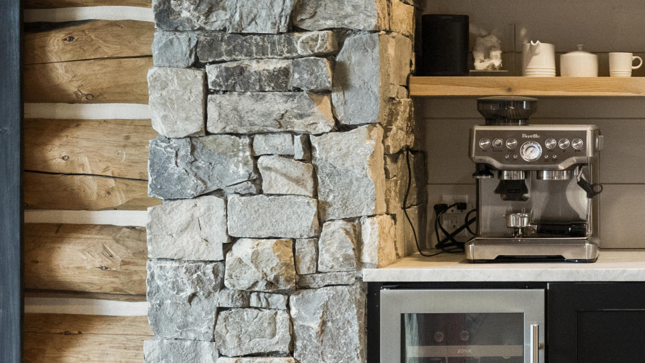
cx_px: 741
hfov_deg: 20.4
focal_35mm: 99
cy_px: 133
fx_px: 1693
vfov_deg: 12.2
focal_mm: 35
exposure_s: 1/30
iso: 1600
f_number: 7.1
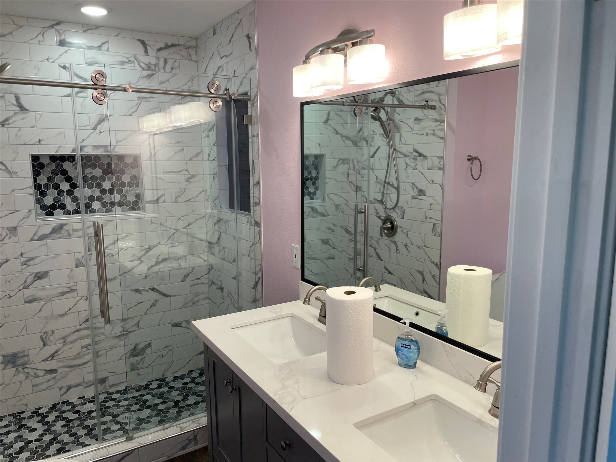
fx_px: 463
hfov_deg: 67.3
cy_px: 231
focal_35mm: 26
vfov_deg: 53.1
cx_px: 308
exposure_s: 1/120
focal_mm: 4.2
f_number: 1.6
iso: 50
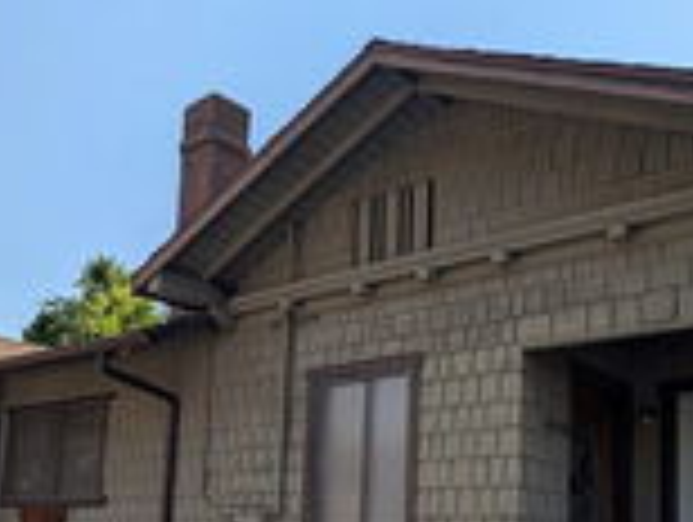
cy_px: 425
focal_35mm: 40
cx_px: 382
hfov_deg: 46.7
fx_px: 802
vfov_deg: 34.8
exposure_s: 1/3906
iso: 53
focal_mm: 2.02
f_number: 1.7
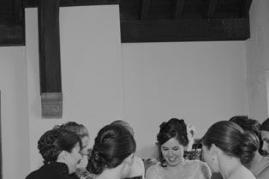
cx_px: 34
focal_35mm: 57
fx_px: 426
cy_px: 152
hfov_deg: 33.5
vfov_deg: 23.3
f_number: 4
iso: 2500
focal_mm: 28
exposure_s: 1/125
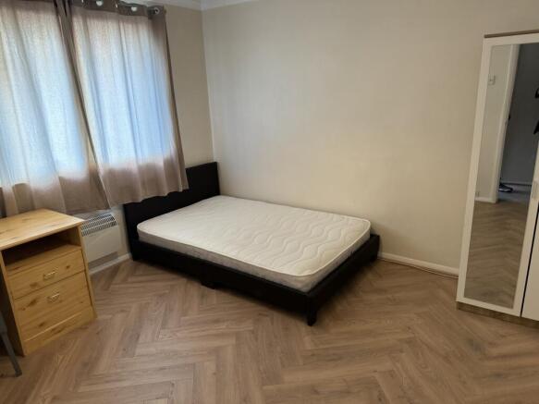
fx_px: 374
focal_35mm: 24
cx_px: 270
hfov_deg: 71.6
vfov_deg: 56.8
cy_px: 202
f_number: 1.78
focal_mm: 6.86
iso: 200
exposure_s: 1/100
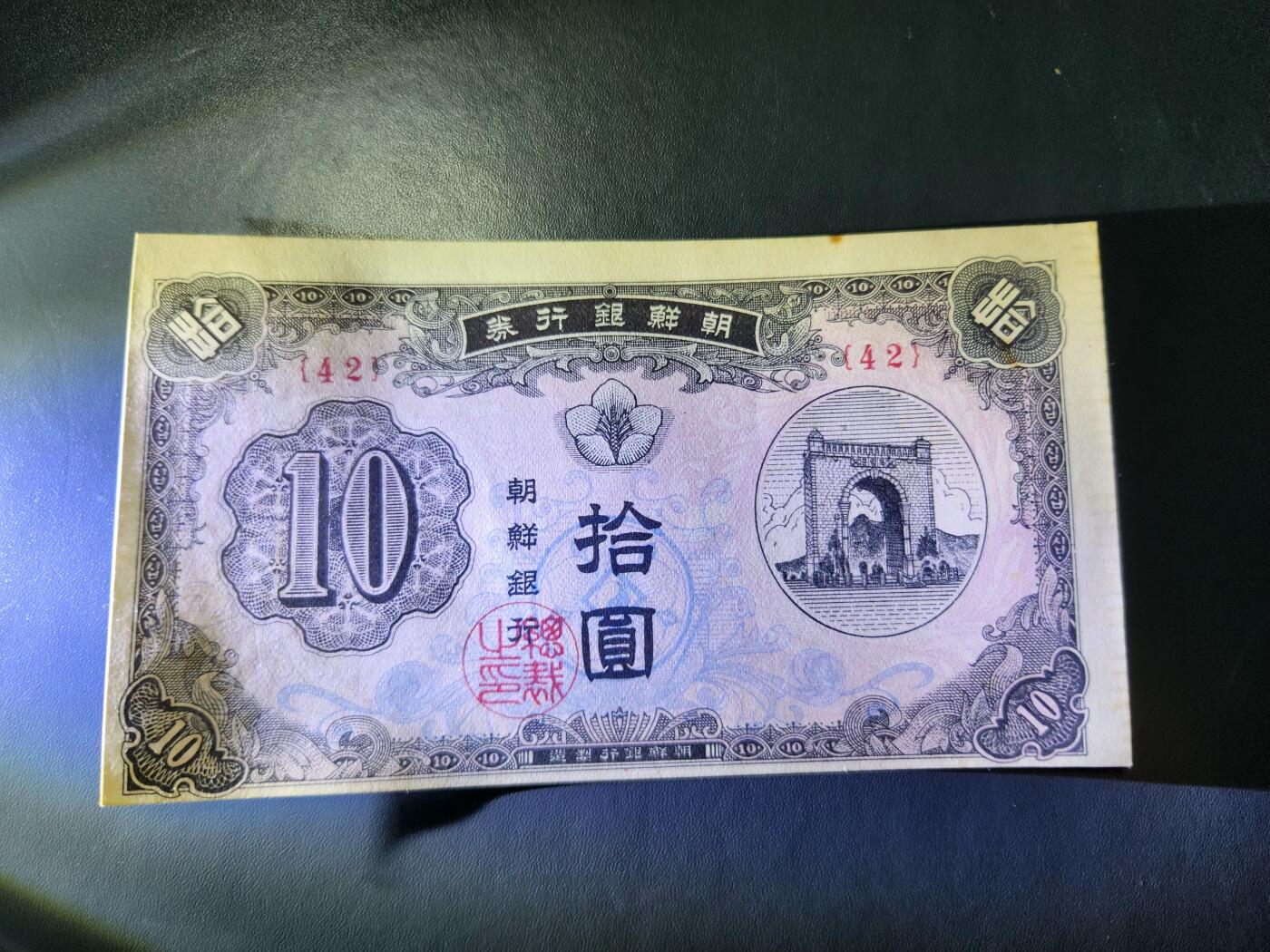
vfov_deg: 58.9
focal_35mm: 23
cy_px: 476
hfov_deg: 73.9
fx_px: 844
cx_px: 635
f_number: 1.8
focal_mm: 5.4
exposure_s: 1/56.5
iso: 40
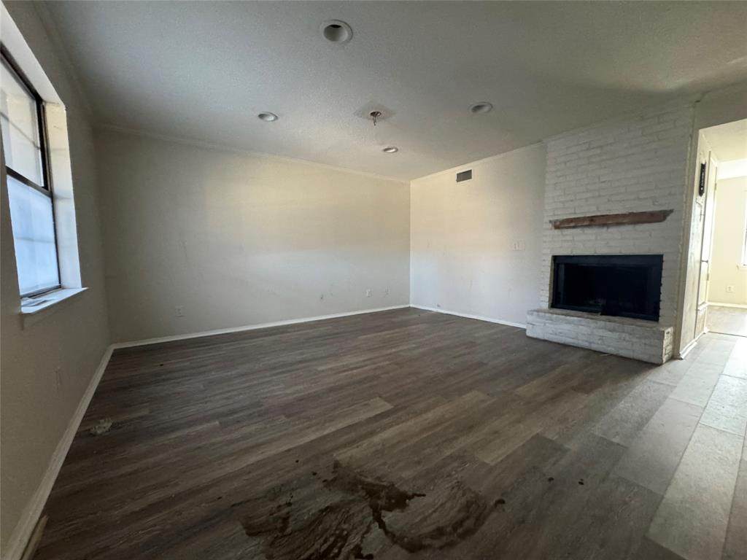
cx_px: 374
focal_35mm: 14
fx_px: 302
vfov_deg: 85.7
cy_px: 280
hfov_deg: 102.1
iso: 800
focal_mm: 2.22
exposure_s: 1/60
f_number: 2.2
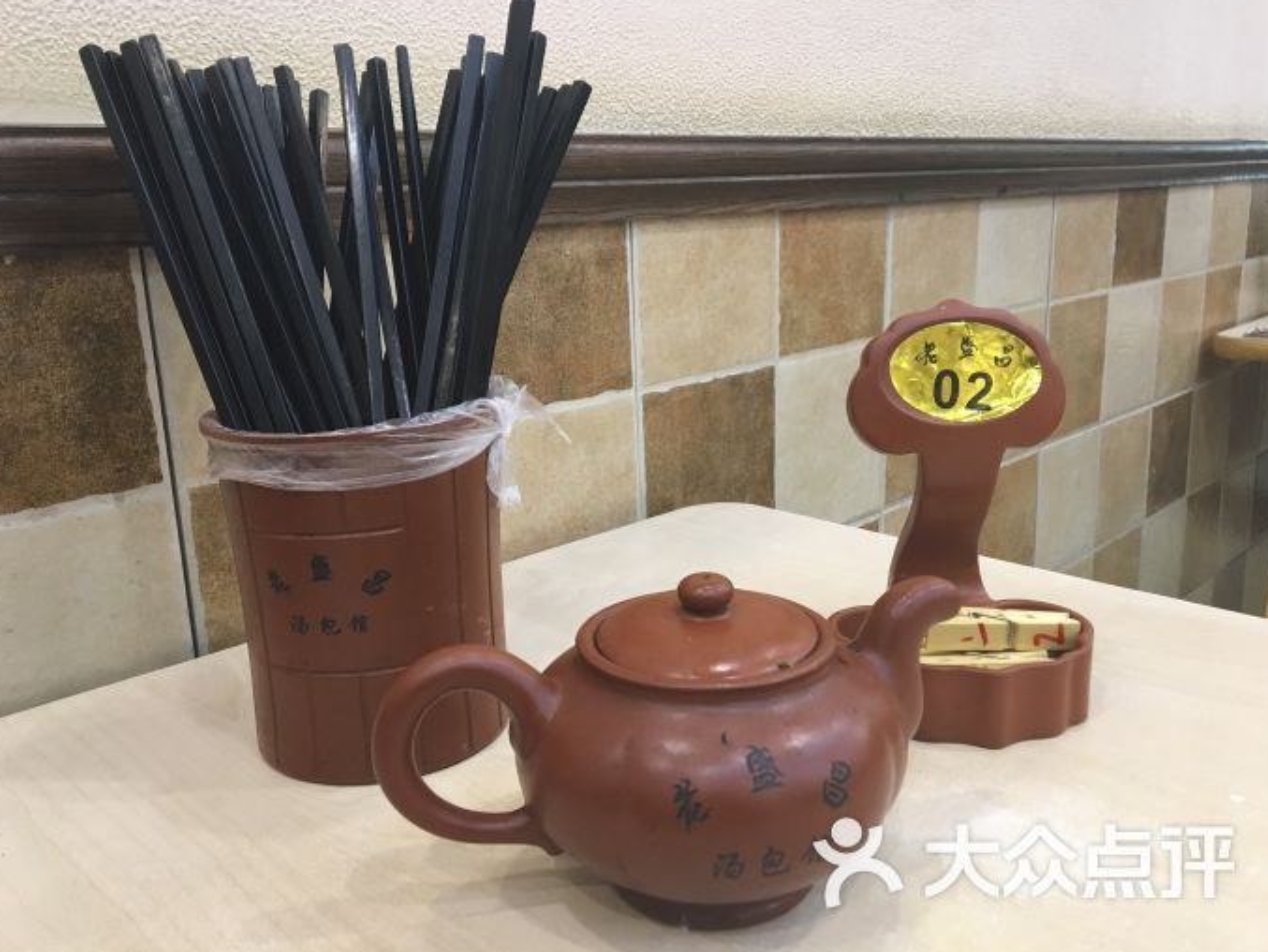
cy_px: 468
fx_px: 1099
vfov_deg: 46.8
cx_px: 627
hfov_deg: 60.0
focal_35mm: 30
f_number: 2.2
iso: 125
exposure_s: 1/33
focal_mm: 4.15
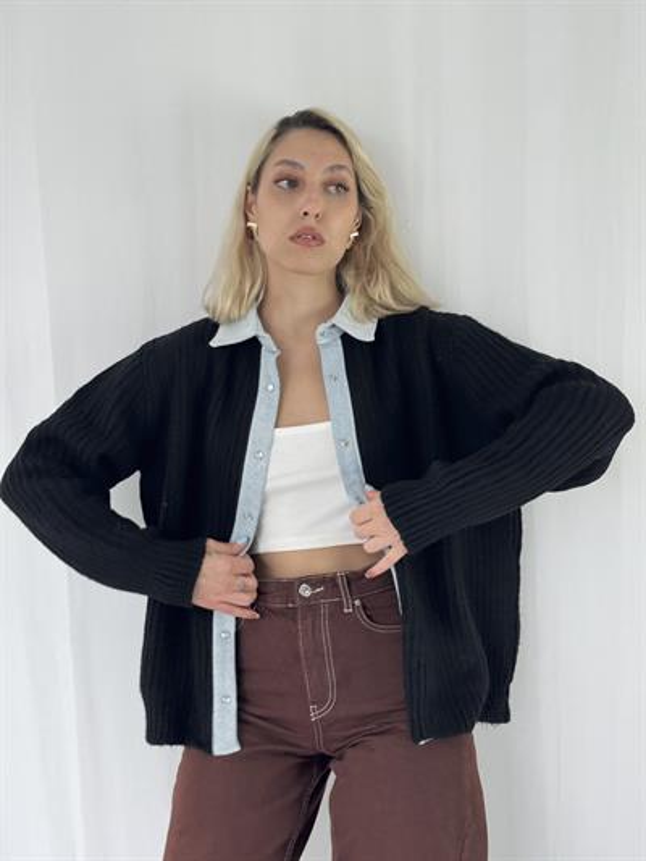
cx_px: 323
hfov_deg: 30.3
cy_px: 430
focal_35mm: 48
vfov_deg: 39.6
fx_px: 1194
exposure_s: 1/100
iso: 50
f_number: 1.78
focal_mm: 6.76
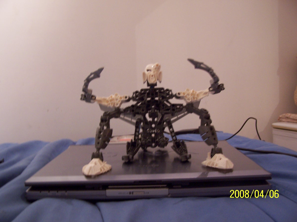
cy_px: 111
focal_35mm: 38
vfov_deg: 37.7
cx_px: 148
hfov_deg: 49.0
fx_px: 326
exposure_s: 1/8
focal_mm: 6.3
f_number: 2.8
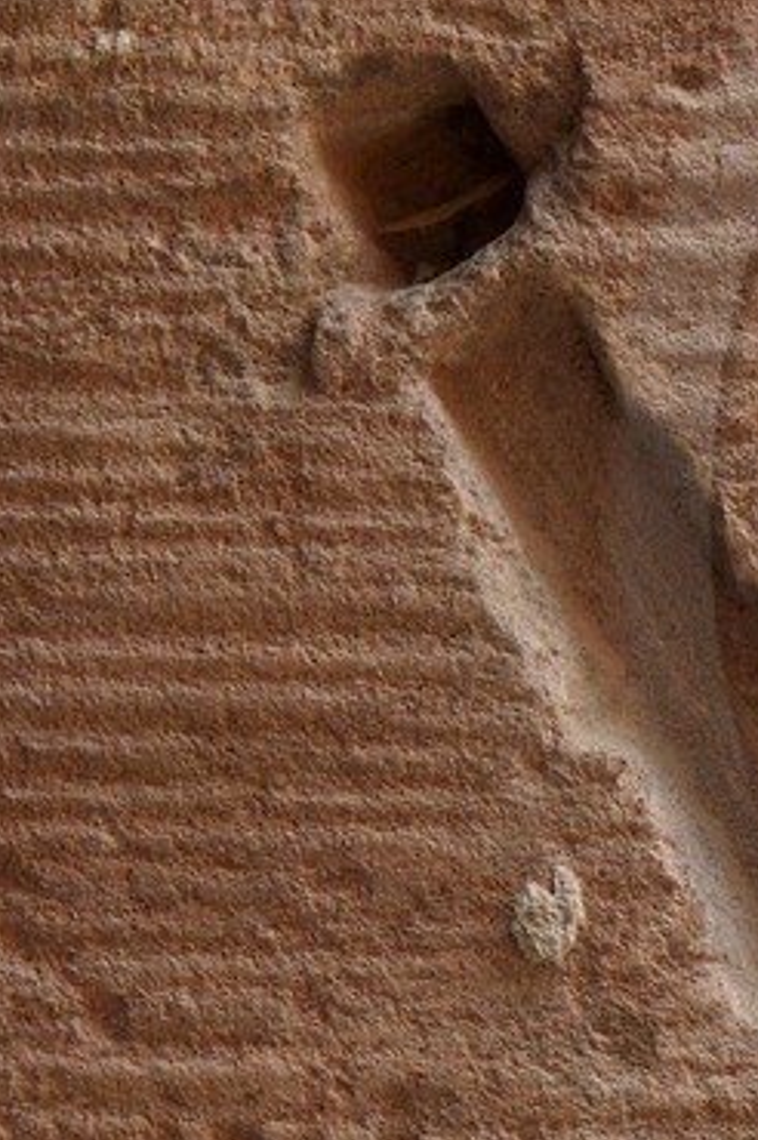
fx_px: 8480
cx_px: 1559
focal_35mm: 268
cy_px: 521
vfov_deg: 7.7
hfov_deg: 5.0
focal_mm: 62
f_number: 7.1
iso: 400
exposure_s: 1/200
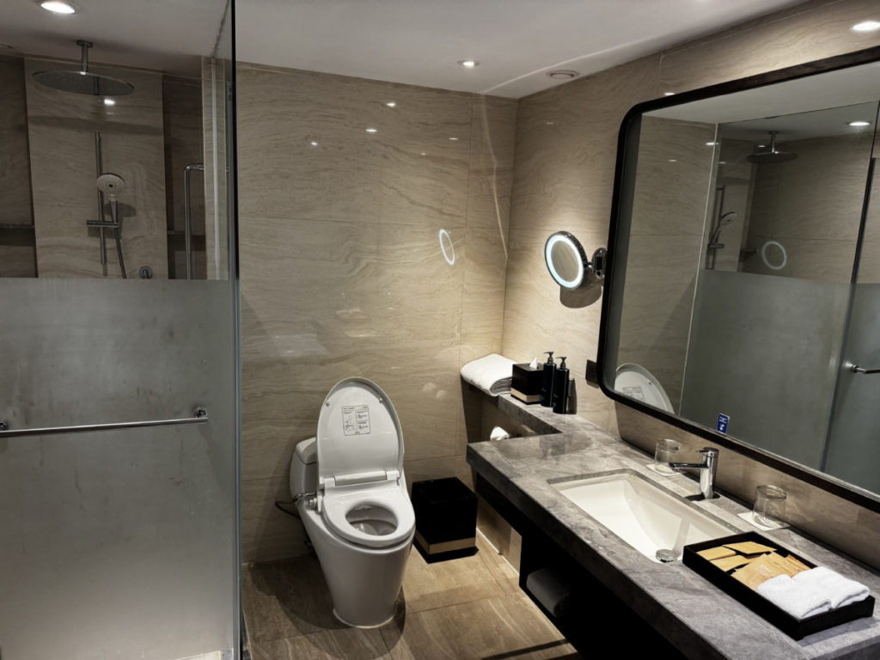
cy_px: 330
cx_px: 440
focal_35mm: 24
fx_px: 610
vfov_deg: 56.8
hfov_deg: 71.6
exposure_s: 1/50
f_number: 1.78
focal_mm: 6.76
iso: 160
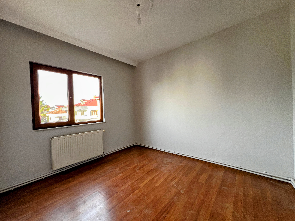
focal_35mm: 13
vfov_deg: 89.9
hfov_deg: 106.2
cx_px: 148
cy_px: 110
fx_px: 111
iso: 80
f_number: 1.8
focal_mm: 1.57
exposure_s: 1/99
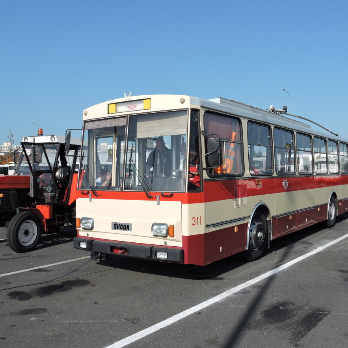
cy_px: 175
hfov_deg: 46.0
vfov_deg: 46.0
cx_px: 168
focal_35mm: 36
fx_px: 409
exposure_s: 1/1250
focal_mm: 5.4
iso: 100
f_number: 3.5
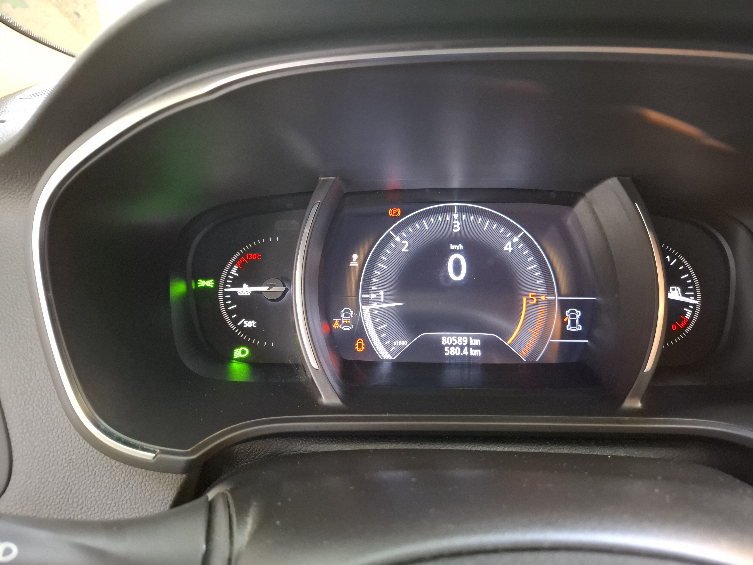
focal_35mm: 23
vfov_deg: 58.9
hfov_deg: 73.9
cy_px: 282
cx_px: 376
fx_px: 500
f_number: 1.8
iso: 1000
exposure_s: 1/20
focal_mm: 5.54
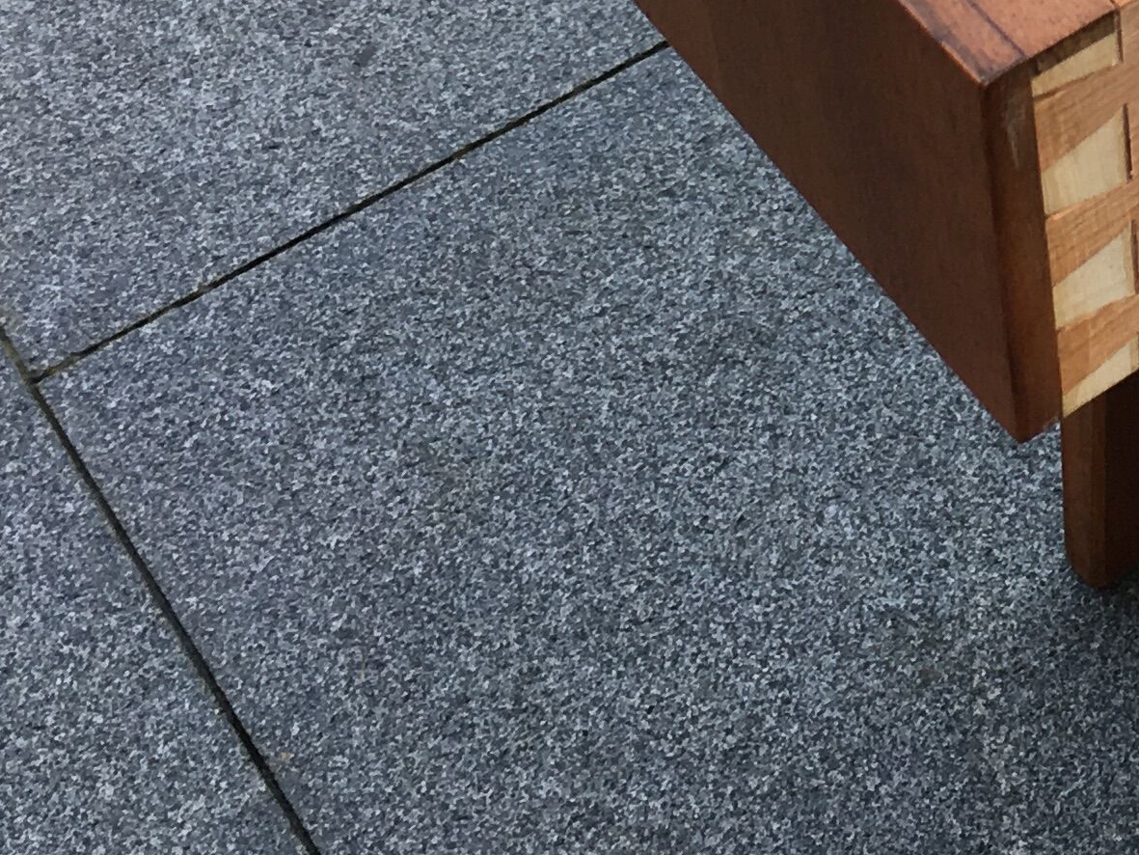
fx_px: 3258
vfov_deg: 14.0
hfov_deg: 18.6
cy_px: -448
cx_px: 1413
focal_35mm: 99
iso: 25
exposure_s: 1/125
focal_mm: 4.15
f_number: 2.2
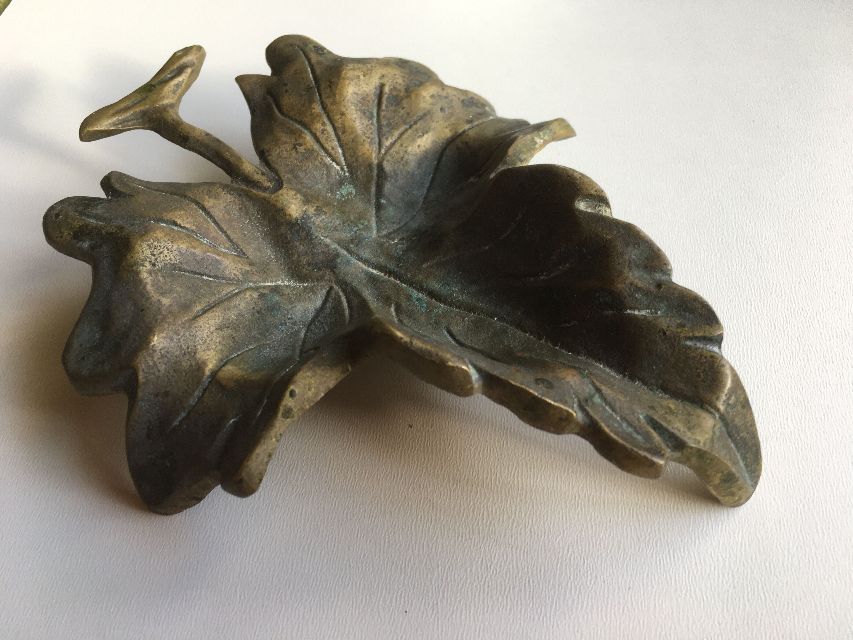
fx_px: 715
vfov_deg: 48.2
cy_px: 320
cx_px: 426
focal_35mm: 29
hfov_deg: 61.7
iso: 40
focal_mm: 4.15
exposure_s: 1/100
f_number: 2.2
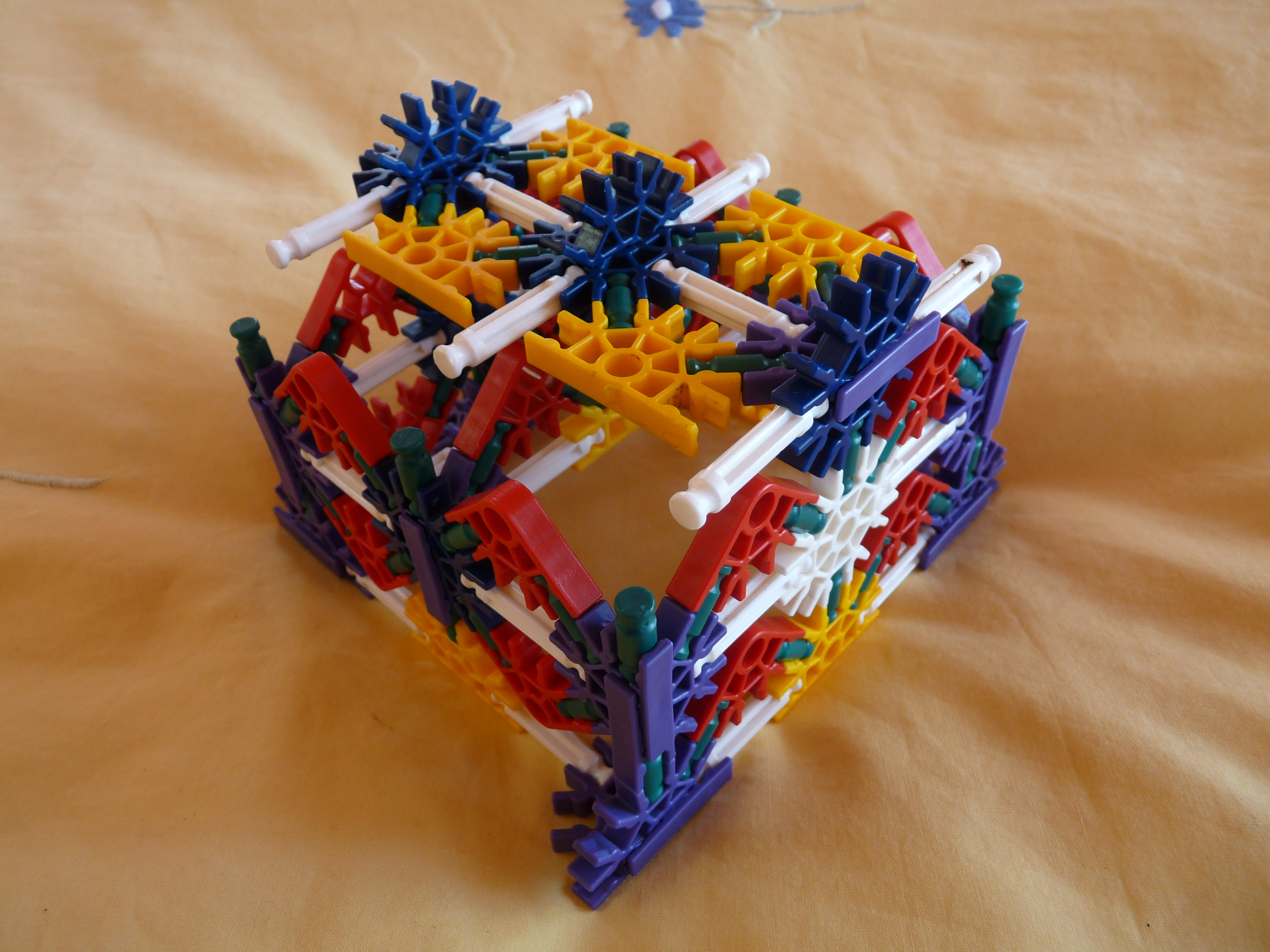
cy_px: 476
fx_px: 991
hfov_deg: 65.3
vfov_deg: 51.4
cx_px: 635
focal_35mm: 27
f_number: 2.8
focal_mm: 4.8
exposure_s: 1/40
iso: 100
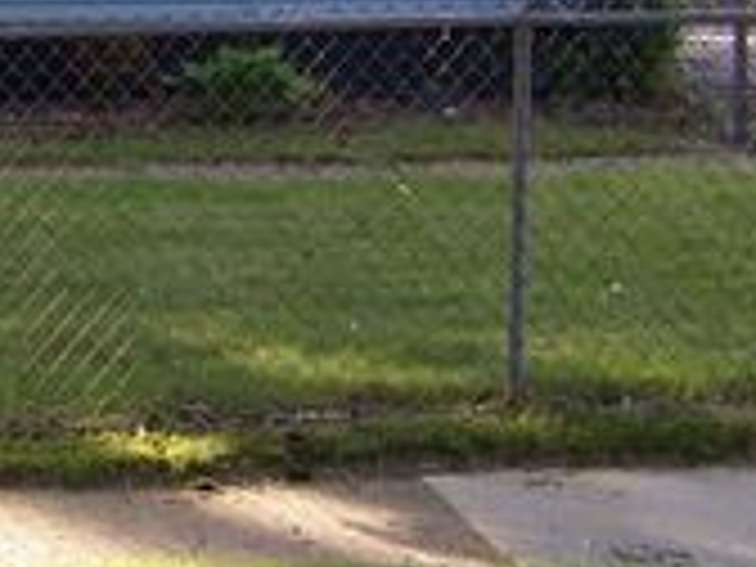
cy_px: -20
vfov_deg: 12.9
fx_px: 2468
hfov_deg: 16.2
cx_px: -324
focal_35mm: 113
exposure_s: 1/80
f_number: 2.8
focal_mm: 6.3
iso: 64
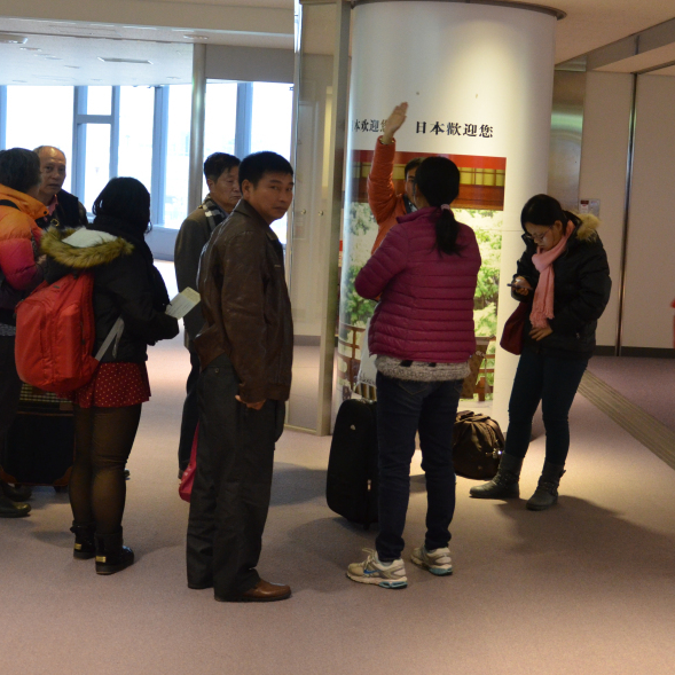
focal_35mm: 61
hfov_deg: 28.0
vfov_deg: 28.1
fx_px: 1346
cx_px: 442
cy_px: 271
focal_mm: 26
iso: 1600
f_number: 4
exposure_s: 1/25
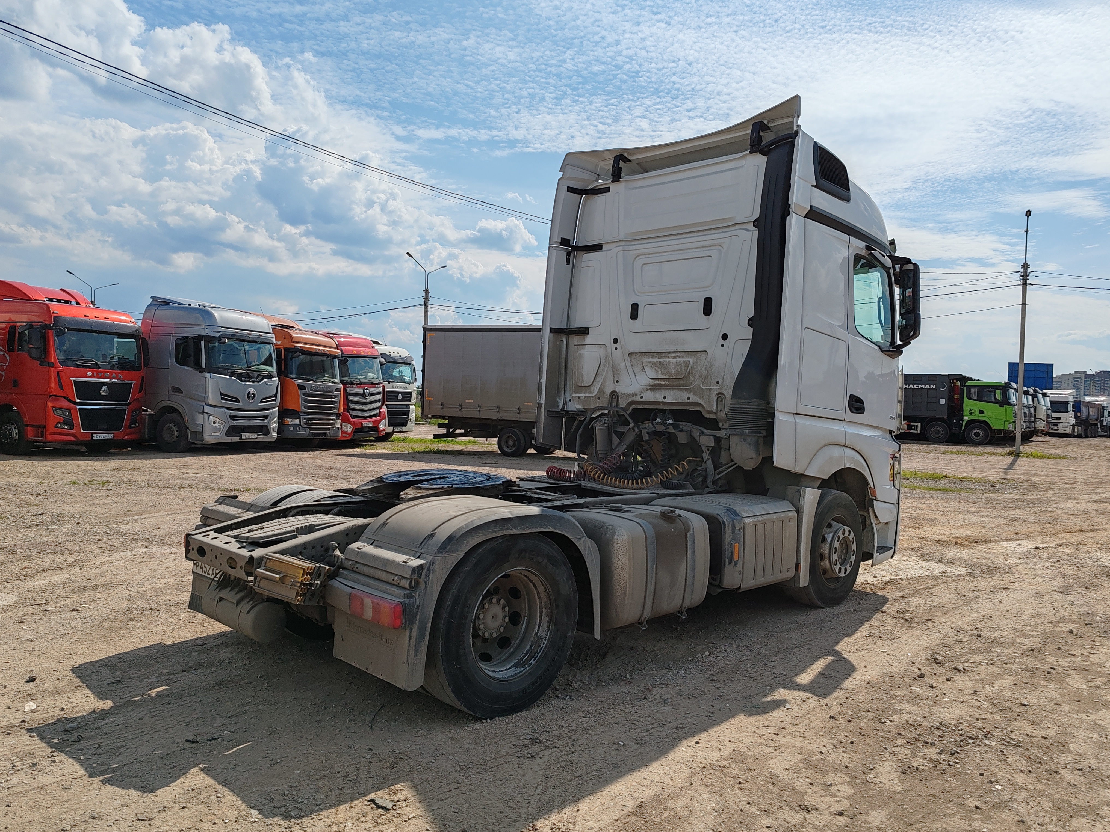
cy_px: 416
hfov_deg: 65.3
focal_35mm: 27
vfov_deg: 51.4
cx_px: 555
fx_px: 866
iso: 50
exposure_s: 1/1900
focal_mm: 6.12
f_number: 1.9
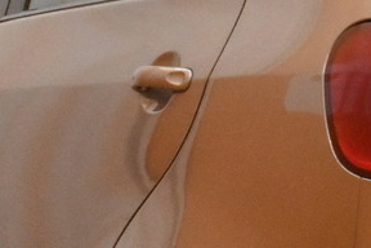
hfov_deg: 10.3
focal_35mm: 194
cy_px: 191
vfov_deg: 7.1
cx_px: 534
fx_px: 1997
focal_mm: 23
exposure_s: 1/40
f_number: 25
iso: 3200
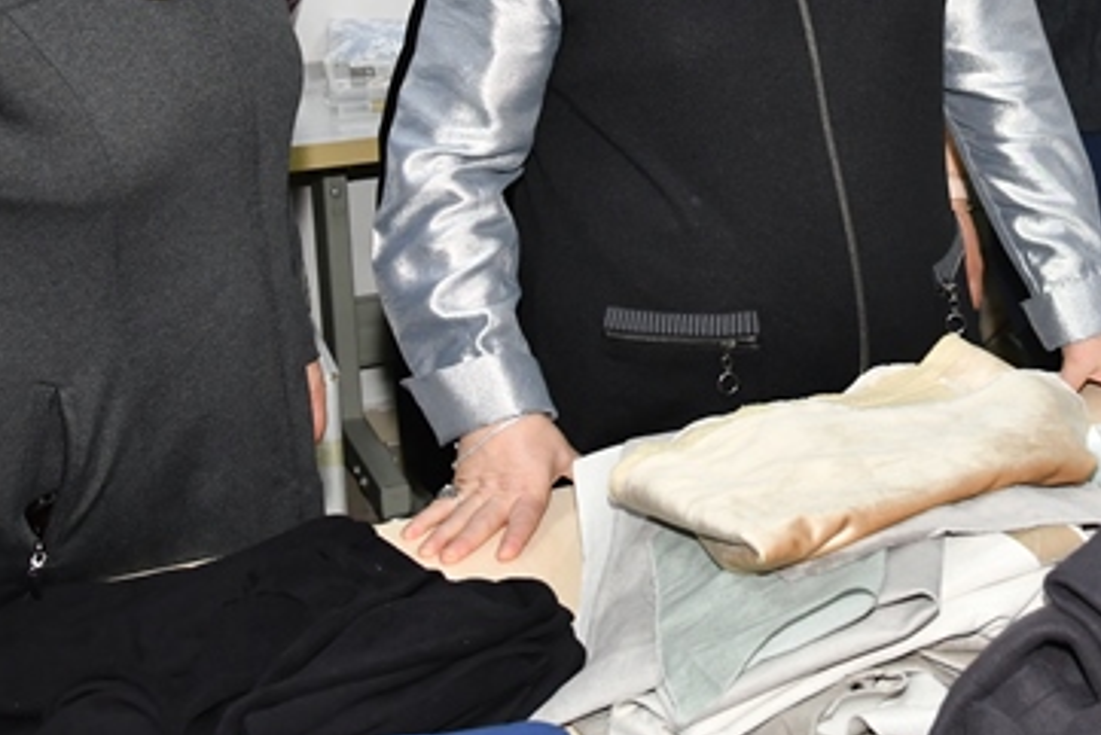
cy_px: -41
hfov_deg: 29.4
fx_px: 2080
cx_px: 747
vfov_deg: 19.3
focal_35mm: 68
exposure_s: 1/50
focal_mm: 24
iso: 1000
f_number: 7.1
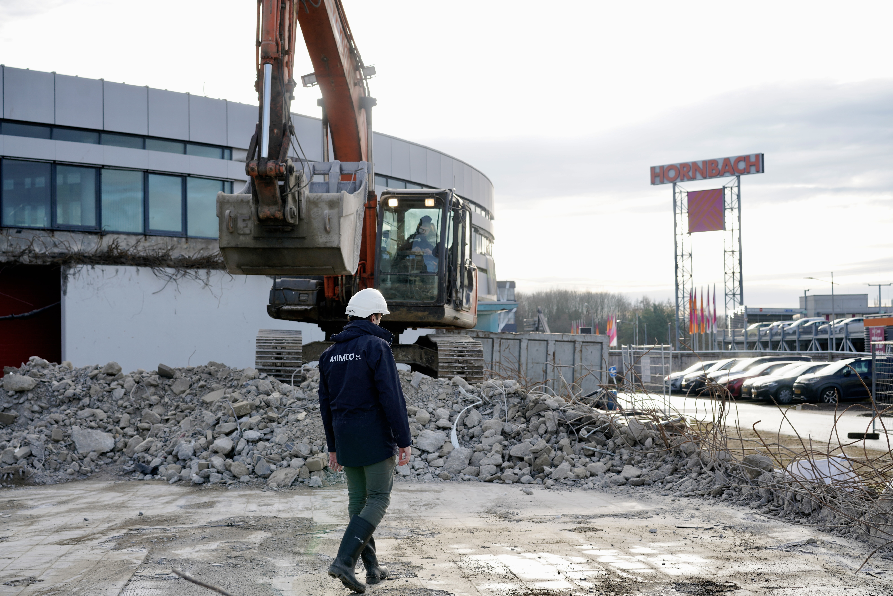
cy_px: 298
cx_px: 446
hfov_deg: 36.2
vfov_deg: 24.6
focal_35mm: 55
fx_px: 1364
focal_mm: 55
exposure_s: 1/250
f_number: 5.6
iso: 160
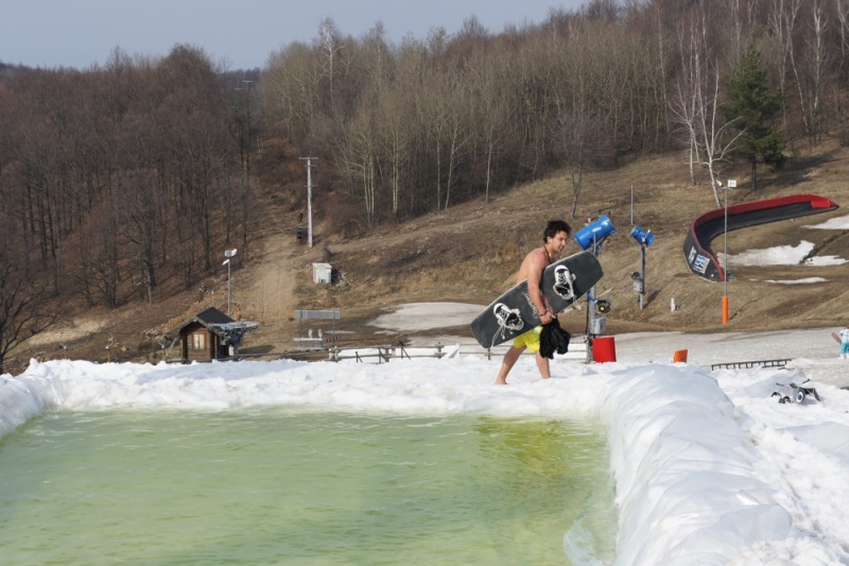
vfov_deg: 16.5
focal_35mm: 82
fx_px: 1945
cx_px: 424
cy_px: 283
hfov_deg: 24.6
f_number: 9
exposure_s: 1/500
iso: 200
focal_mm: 55
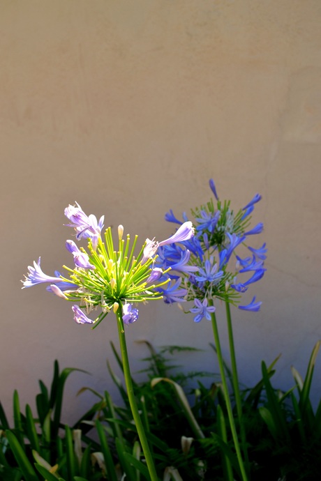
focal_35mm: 39
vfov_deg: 49.6
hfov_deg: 34.2
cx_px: 160
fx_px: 522
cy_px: 240
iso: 100
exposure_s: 1/125
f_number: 5.6
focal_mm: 26
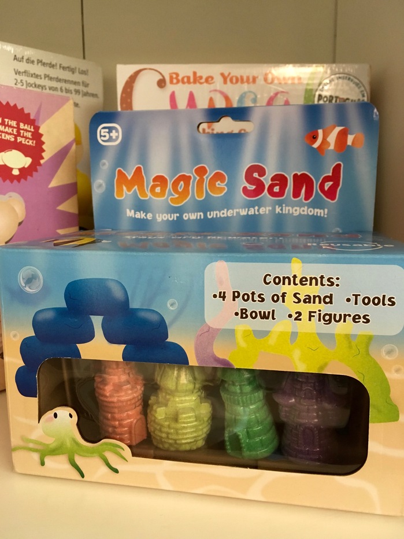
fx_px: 451
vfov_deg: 61.7
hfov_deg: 48.2
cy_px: 270
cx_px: 202
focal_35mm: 29
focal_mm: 4.15
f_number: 2.2
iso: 160
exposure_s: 1/33
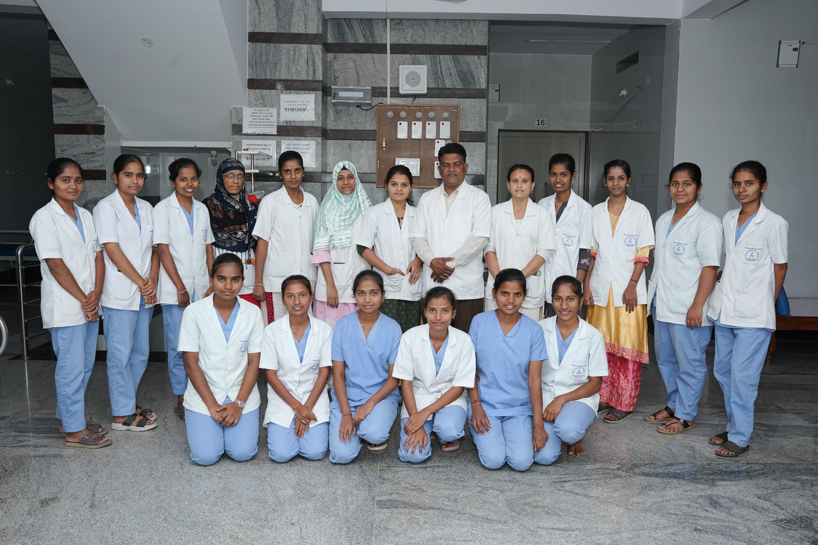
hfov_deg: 62.3
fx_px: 677
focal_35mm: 30
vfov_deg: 43.9
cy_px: 272
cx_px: 409
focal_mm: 29.8
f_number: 7.1
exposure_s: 1/125
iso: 800
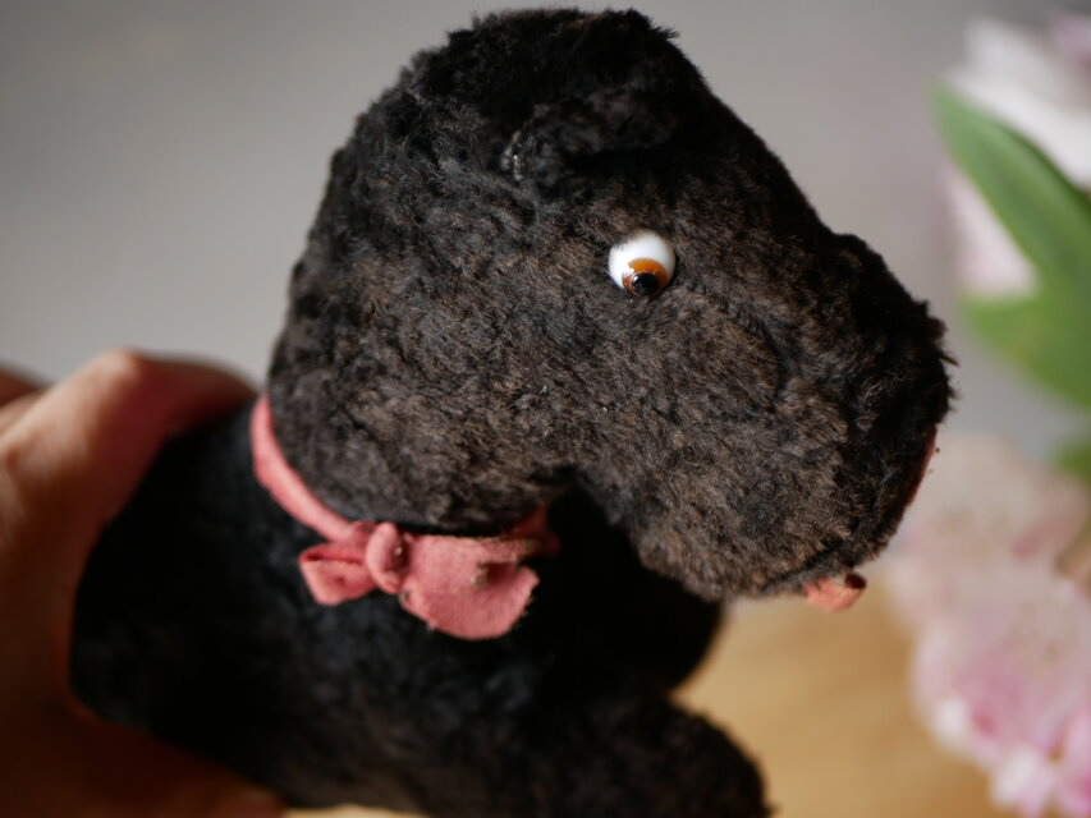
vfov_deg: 29.1
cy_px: 409
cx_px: 546
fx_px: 1576
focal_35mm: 50
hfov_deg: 38.2
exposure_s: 1/100
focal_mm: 25
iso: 200
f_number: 1.7
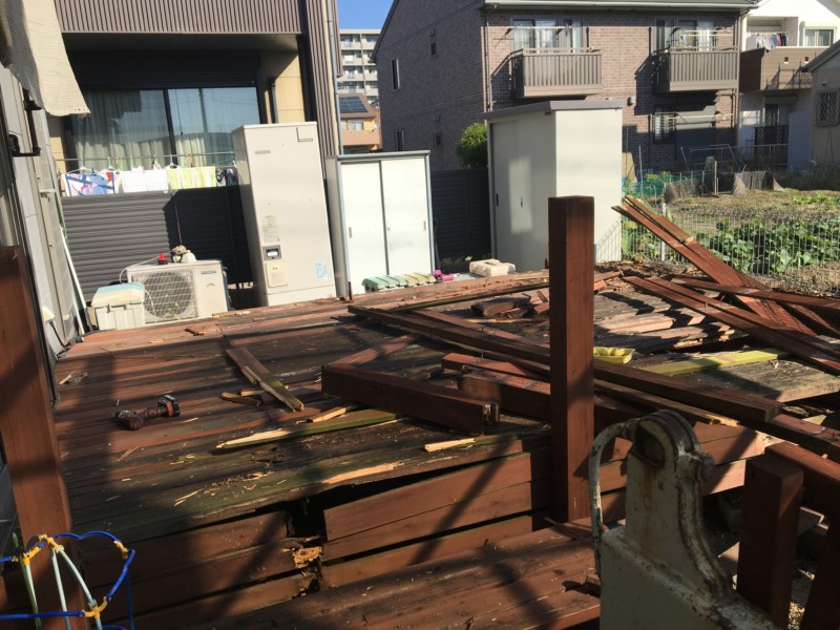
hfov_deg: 61.7
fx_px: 704
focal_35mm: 29
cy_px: 315
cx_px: 420
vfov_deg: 48.2
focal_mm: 4.15
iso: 25
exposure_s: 1/1374
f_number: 2.2
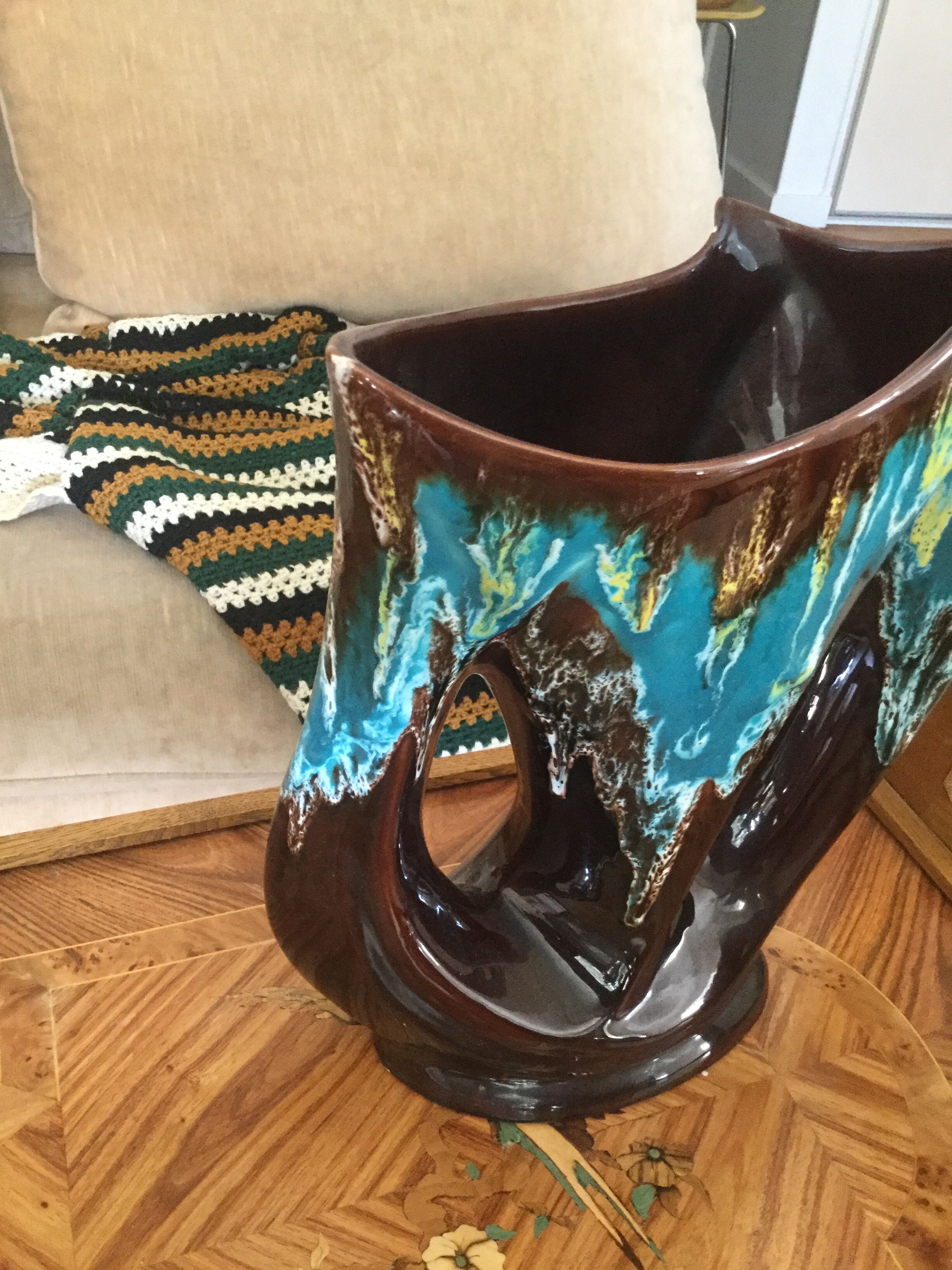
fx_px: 1137
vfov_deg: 58.4
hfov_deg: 45.4
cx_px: 476
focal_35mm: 31
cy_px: 635
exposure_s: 1/25
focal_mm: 3.3
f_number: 2.4
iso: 200
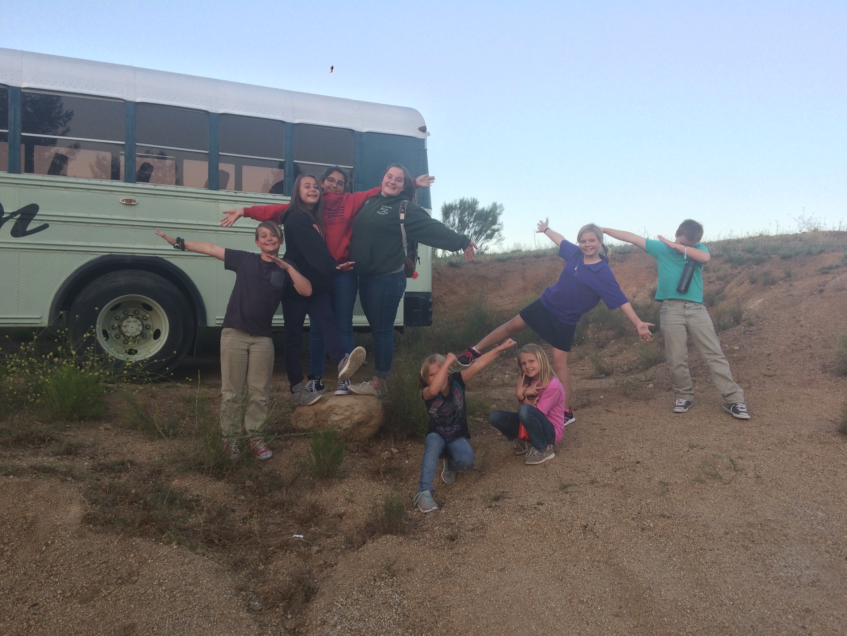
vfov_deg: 48.2
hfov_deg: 61.7
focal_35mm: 29
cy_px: 318
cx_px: 424
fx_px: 710
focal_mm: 4.15
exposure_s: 1/120
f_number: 2.2
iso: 32
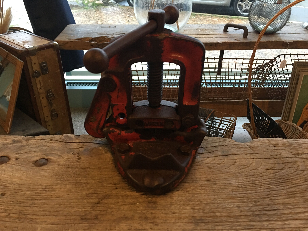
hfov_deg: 61.7
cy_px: 116
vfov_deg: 48.2
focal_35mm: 29
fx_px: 258
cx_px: 154
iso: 80
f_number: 2.2
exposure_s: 1/10
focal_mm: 4.15
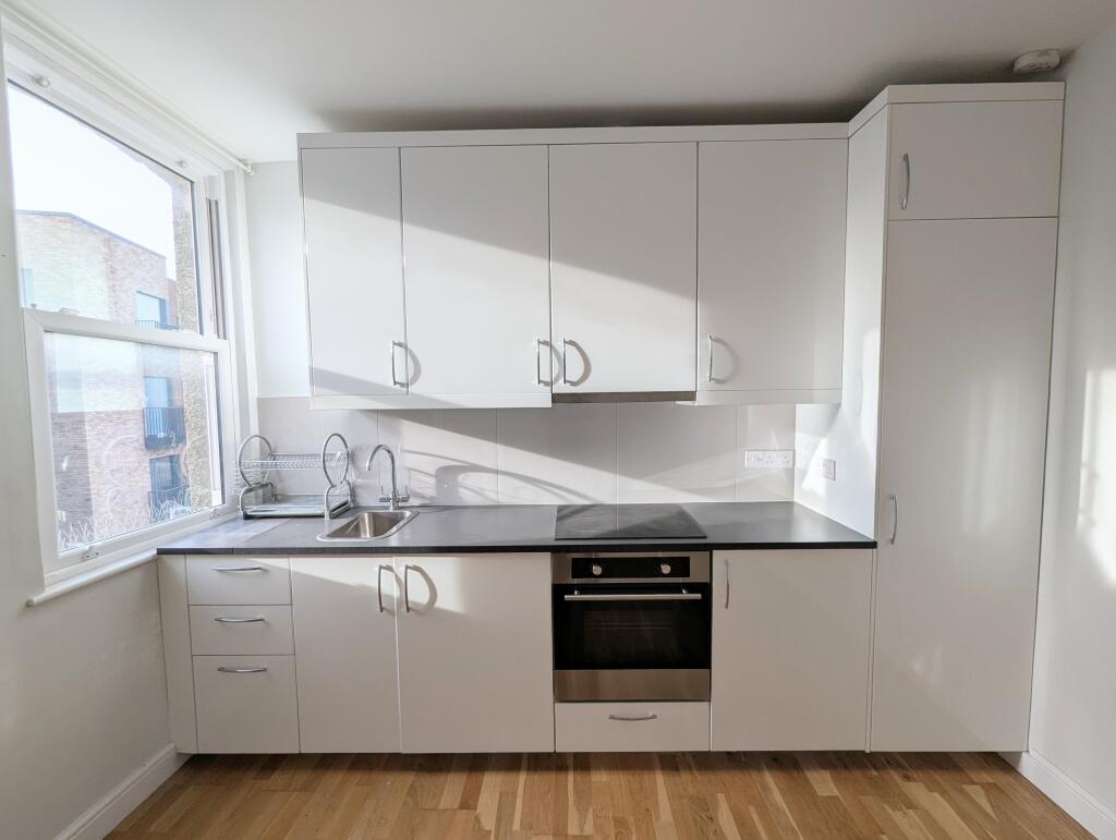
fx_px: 420
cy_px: 420
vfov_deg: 90.1
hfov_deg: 106.1
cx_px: 558
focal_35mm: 13
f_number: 2.2
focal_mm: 1.95
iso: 44
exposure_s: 1/229
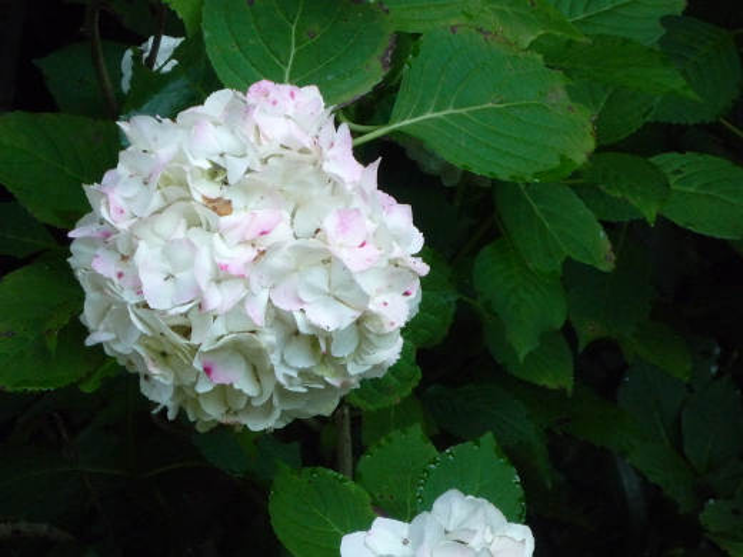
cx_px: 372
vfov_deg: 9.9
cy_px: 278
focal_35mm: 150
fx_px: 3220
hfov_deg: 13.2
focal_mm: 22
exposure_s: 1/100
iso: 400
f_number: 5.9
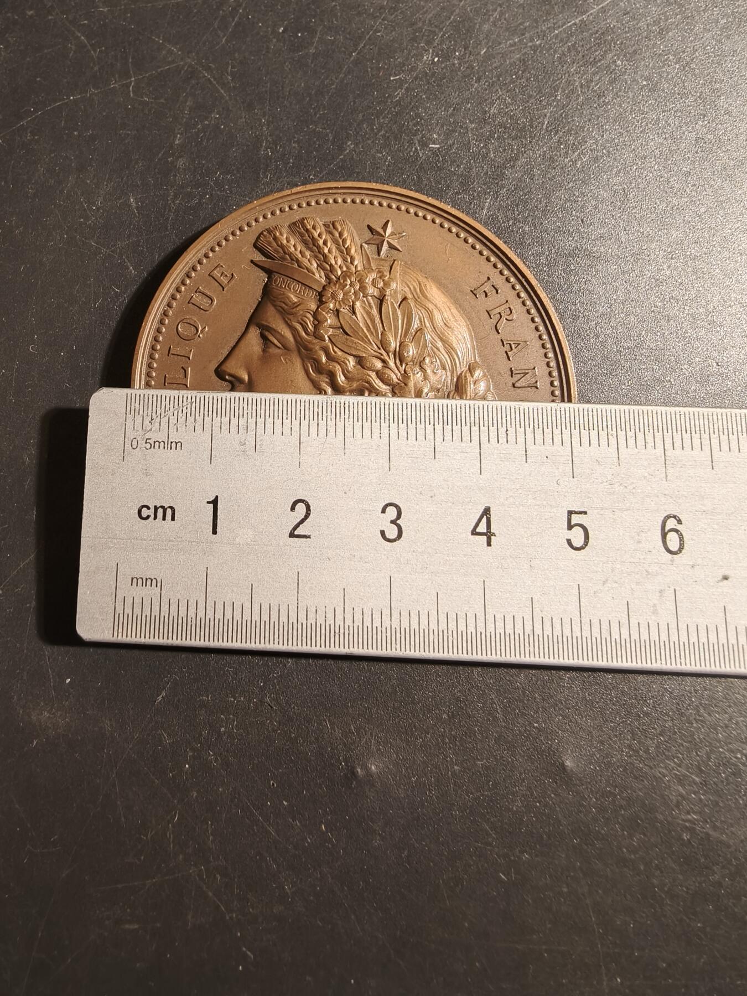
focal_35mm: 23
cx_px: 374
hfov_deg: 58.9
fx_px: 662
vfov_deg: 73.9
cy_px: 498
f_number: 2
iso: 250
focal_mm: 2.32
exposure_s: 1/100
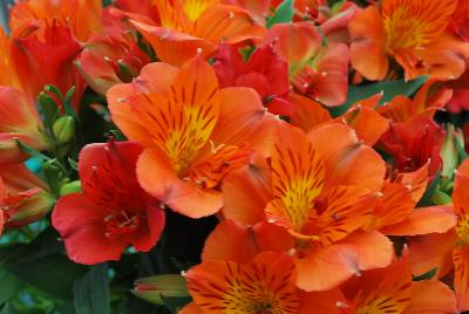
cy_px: 157
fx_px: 587
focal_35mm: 45
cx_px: 234
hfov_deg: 43.5
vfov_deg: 30.0
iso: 200
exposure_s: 1/60
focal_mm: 30
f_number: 8
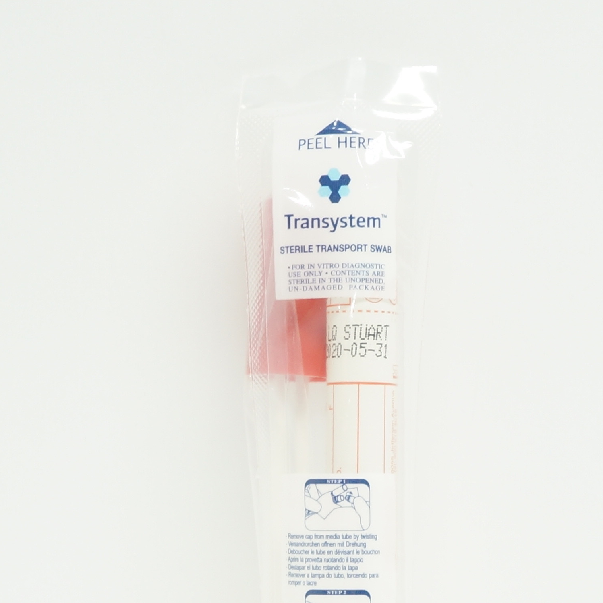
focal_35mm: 117
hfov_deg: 14.9
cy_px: 637
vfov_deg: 14.6
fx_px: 2306
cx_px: 334
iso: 400
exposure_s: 1/15
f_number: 10
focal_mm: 28
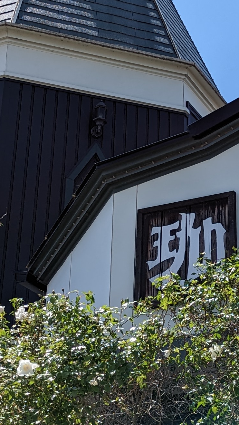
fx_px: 913
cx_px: 269
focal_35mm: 81
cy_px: 151
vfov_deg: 26.1
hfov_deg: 14.5
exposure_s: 1/2410
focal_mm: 6.81
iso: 47
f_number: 1.85
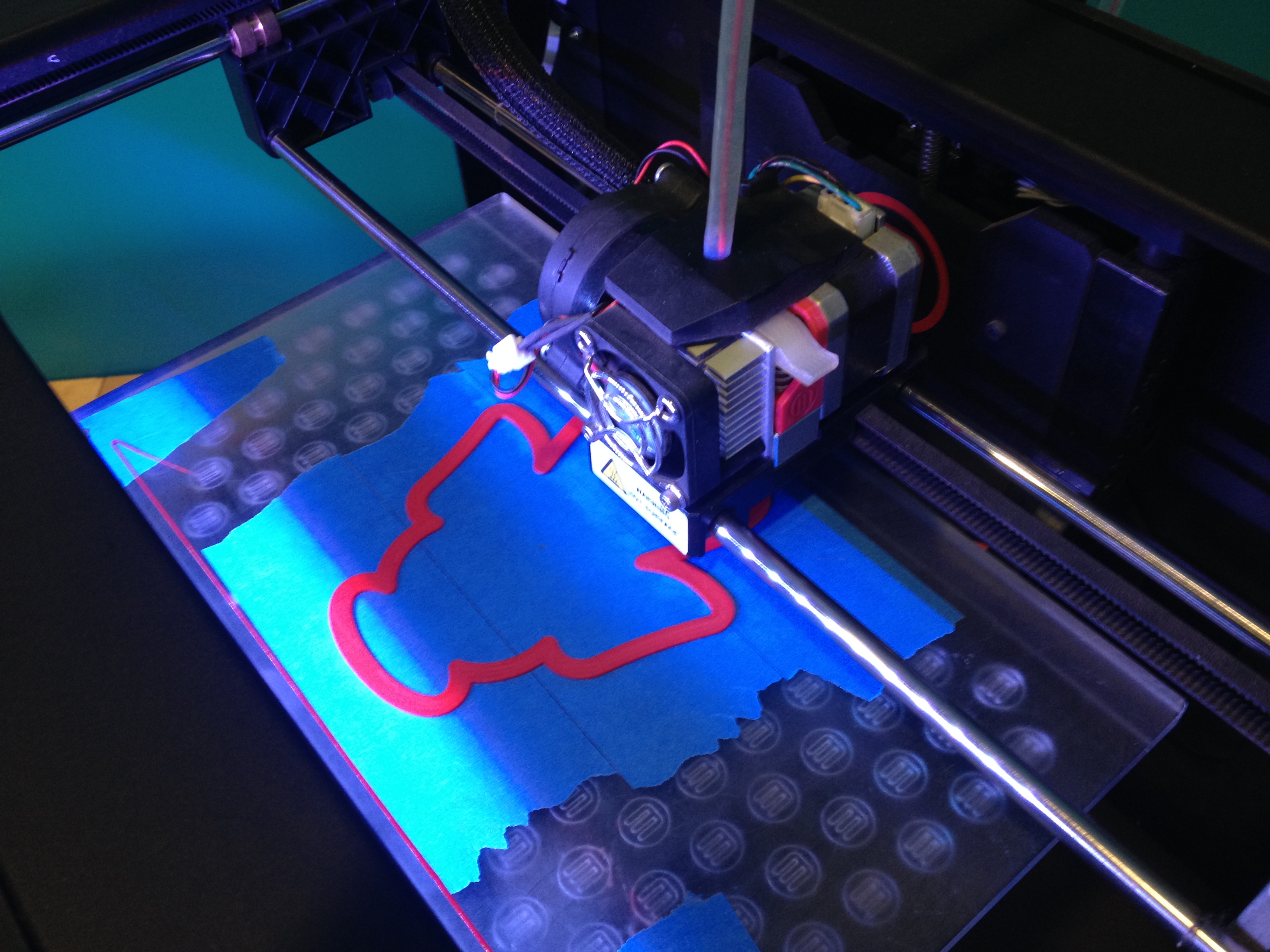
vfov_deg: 40.7
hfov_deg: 52.6
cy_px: 476
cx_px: 635
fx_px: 1284
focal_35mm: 35
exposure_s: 1/20
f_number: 2.4
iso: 125
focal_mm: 4.28
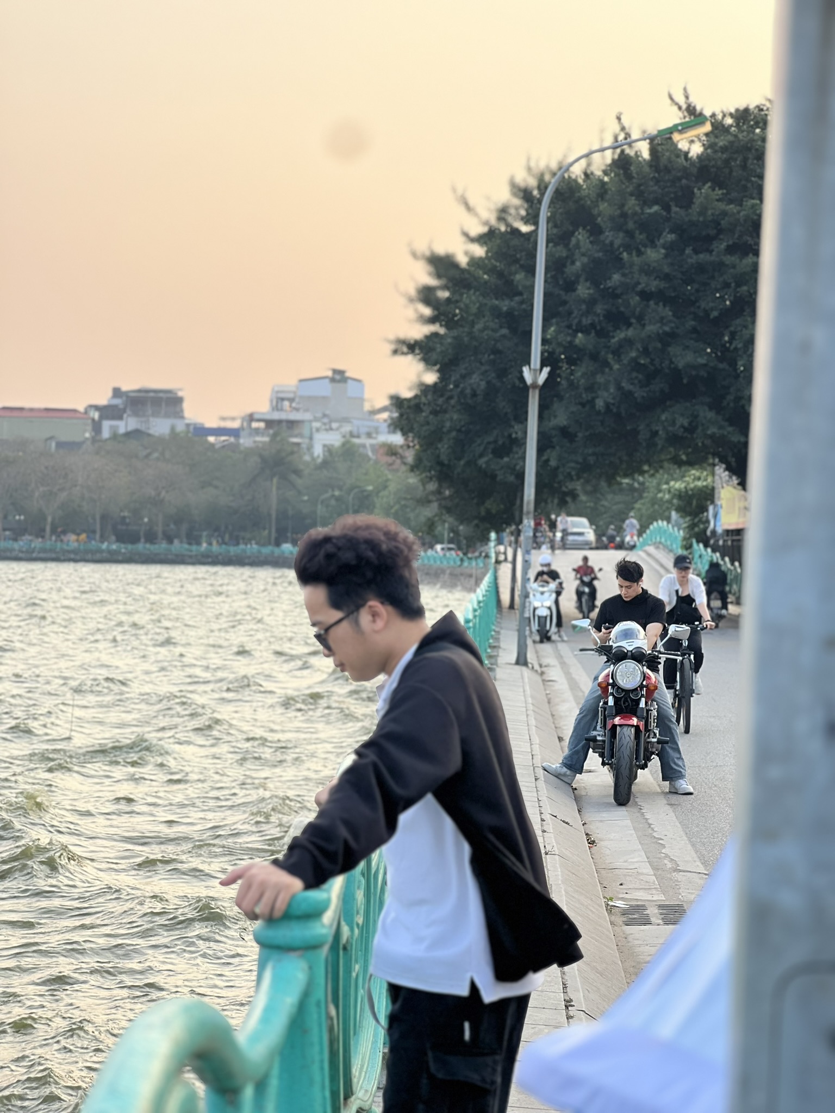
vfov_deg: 25.3
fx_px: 2477
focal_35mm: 77
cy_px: 556
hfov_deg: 19.1
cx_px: 418
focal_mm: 9
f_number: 2.8
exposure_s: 1/121
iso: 25
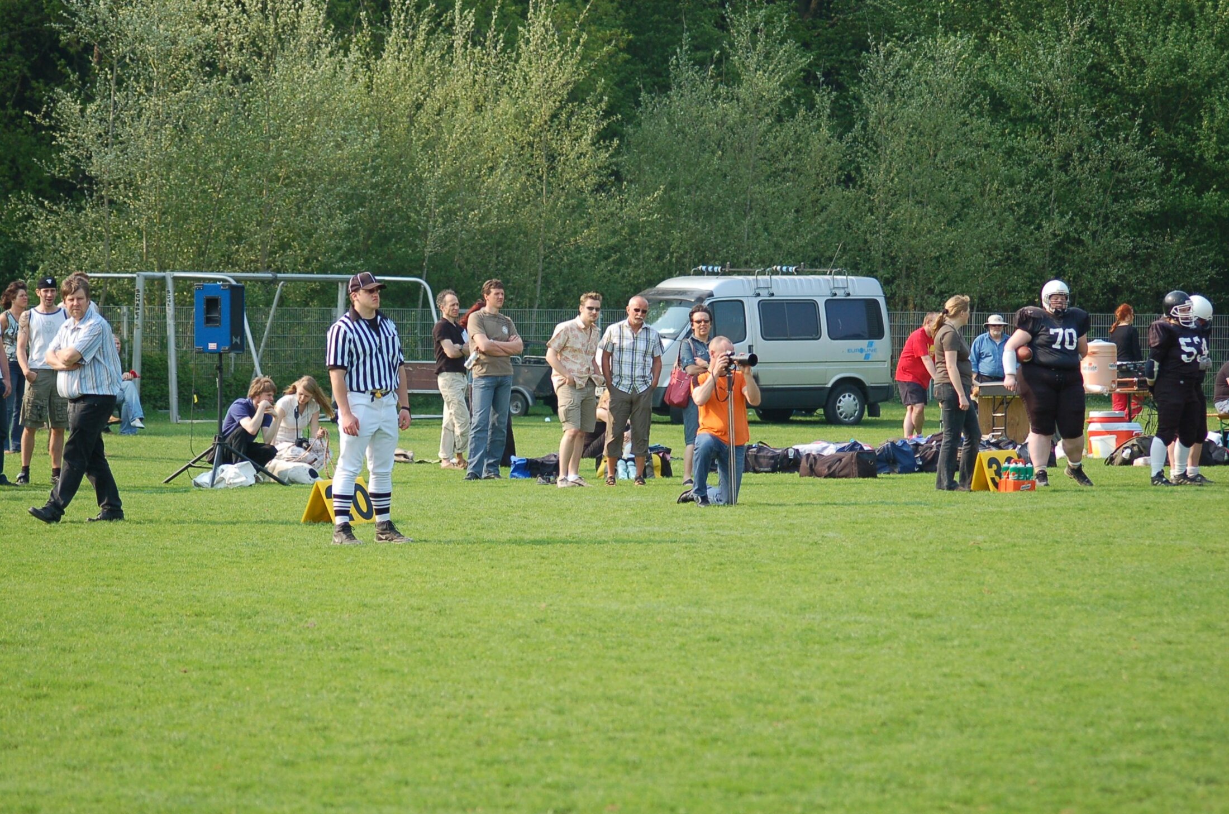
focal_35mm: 150
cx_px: 614
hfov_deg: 13.7
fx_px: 5111
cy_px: 407
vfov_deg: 9.1
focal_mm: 100
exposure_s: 1/1000
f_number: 4.2
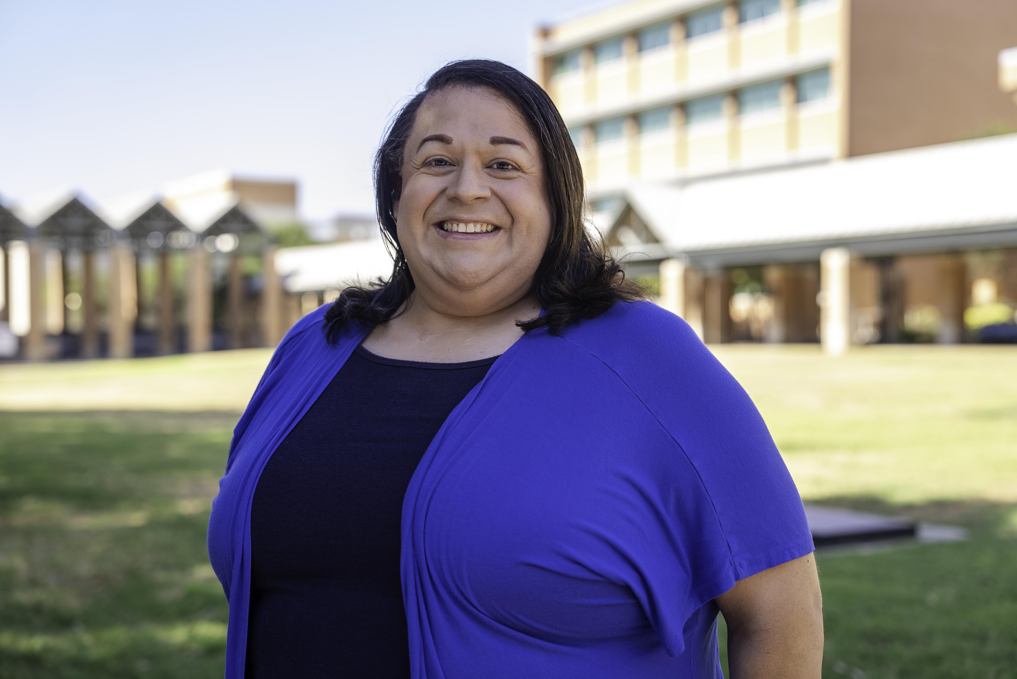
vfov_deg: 27.0
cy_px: 340
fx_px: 1413
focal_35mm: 50
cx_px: 508
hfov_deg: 39.6
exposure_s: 1/320
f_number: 2.8
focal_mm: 50
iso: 100
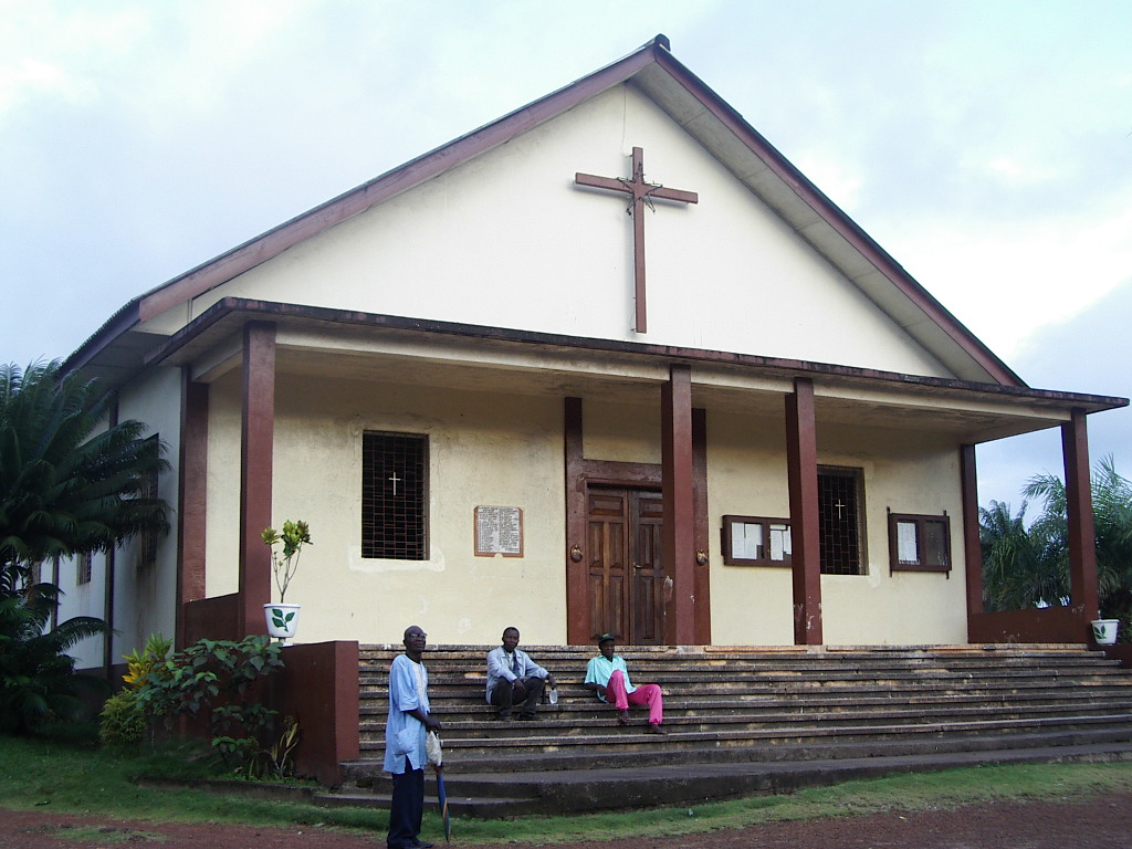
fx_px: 1700
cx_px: 566
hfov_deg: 36.8
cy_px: 424
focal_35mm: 52
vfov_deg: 28.0
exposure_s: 1/60
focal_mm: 7.8
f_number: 3
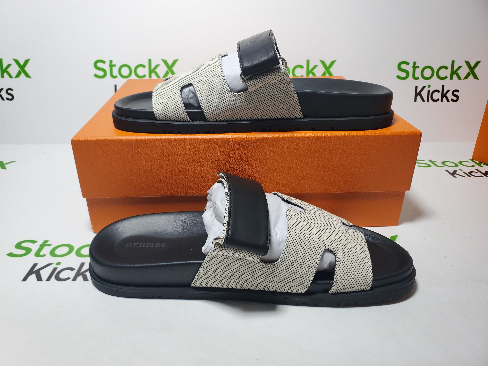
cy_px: 183
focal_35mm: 26
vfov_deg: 53.1
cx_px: 244
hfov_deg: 67.3
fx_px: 367
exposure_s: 1/169
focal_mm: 4.3
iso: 50
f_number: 2.4
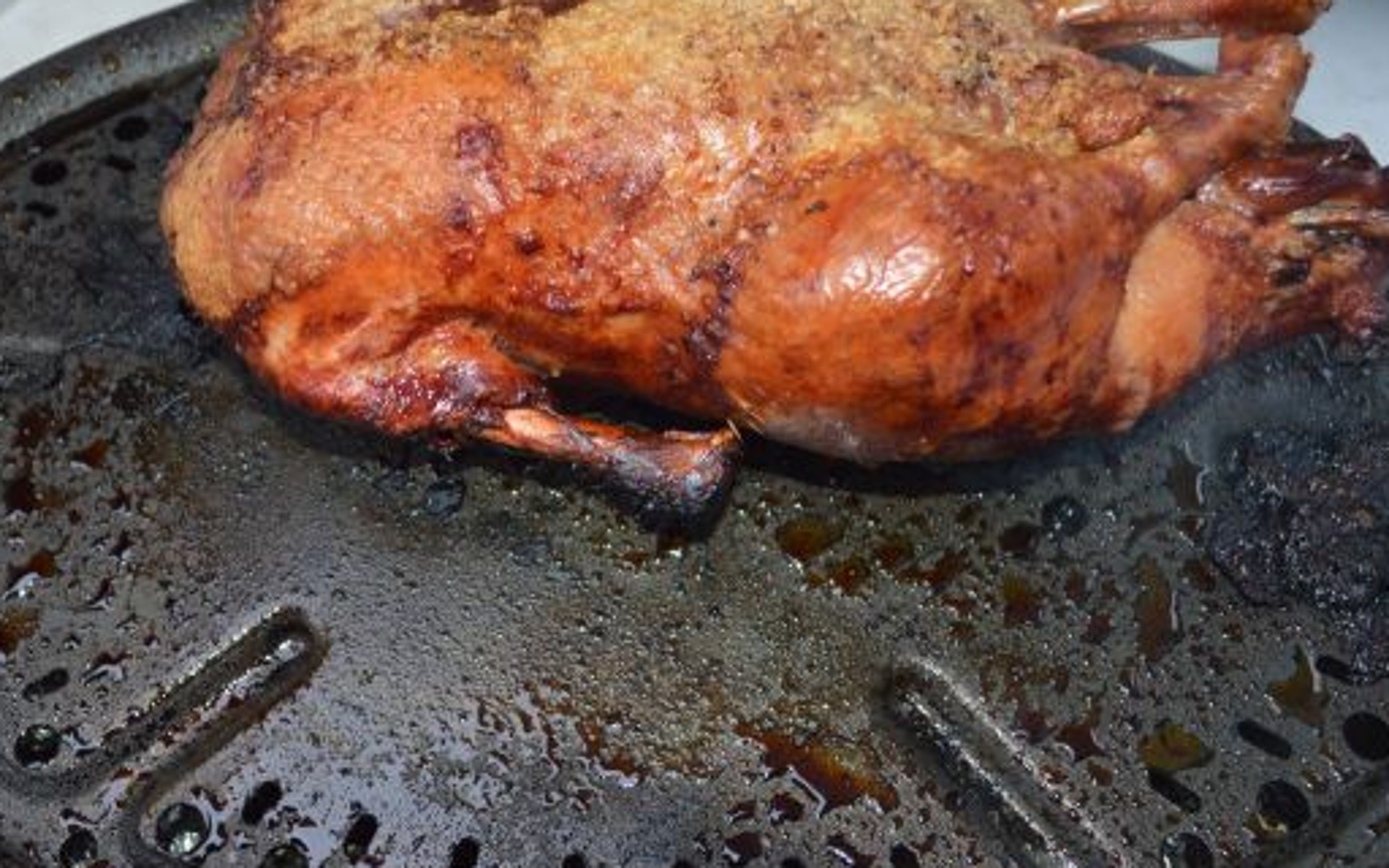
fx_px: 1628
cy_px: 317
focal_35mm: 43
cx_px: 461
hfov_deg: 45.5
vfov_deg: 29.7
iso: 400
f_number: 3.5
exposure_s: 1/60
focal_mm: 18
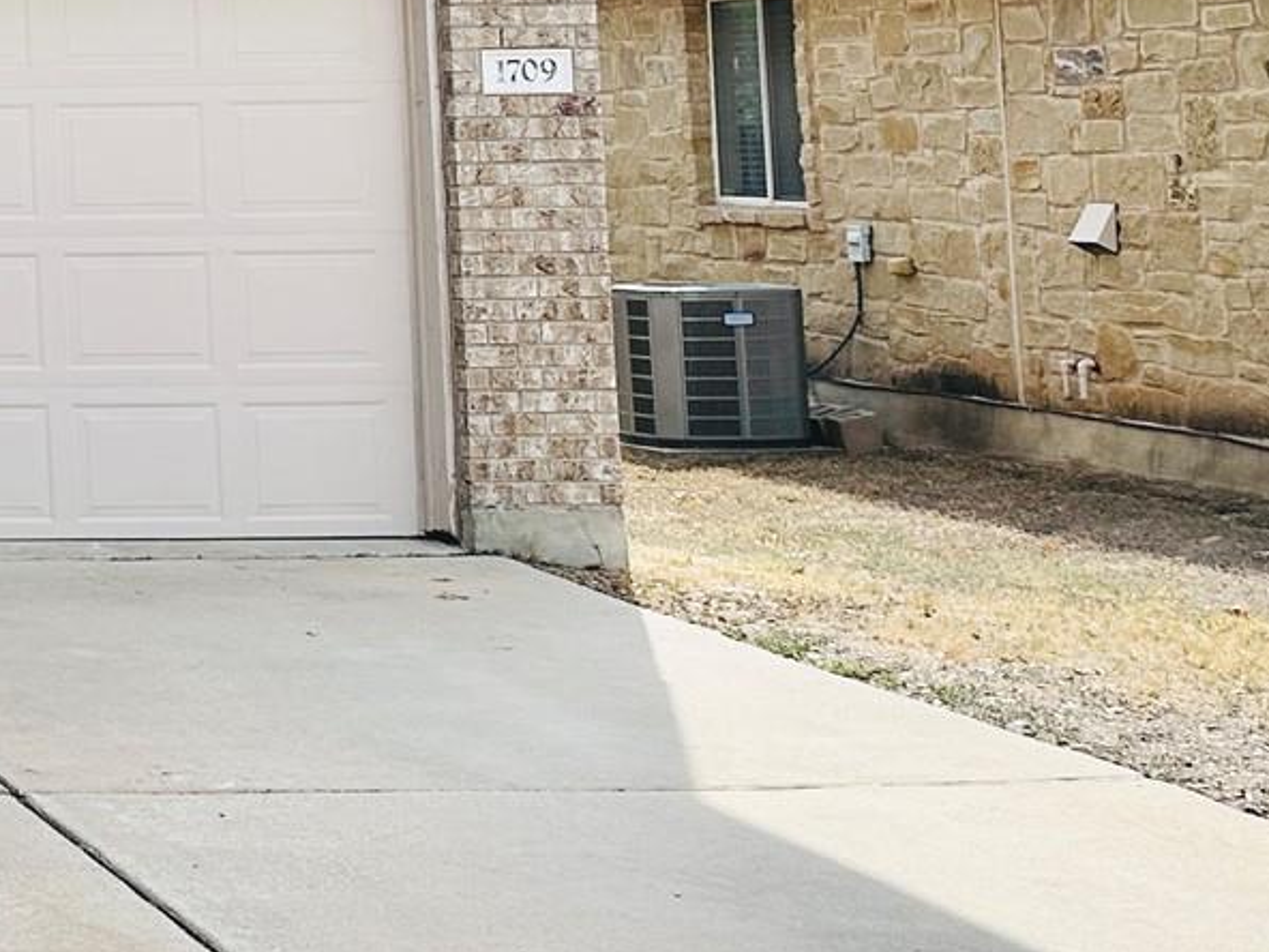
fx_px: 3043
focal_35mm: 83
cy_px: -69
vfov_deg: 17.2
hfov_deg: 19.1
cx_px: -877
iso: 80
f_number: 1.78
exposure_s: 1/2882
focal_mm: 6.86
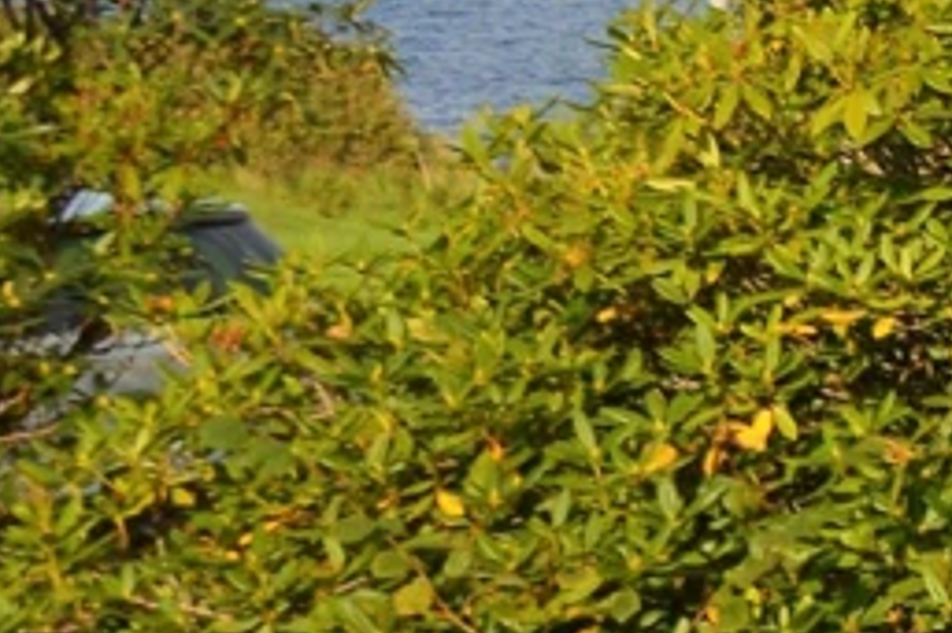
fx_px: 3851
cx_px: 3100
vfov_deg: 9.0
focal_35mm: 146
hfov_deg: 9.7
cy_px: -500
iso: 100
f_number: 9
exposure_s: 1/200
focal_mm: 13
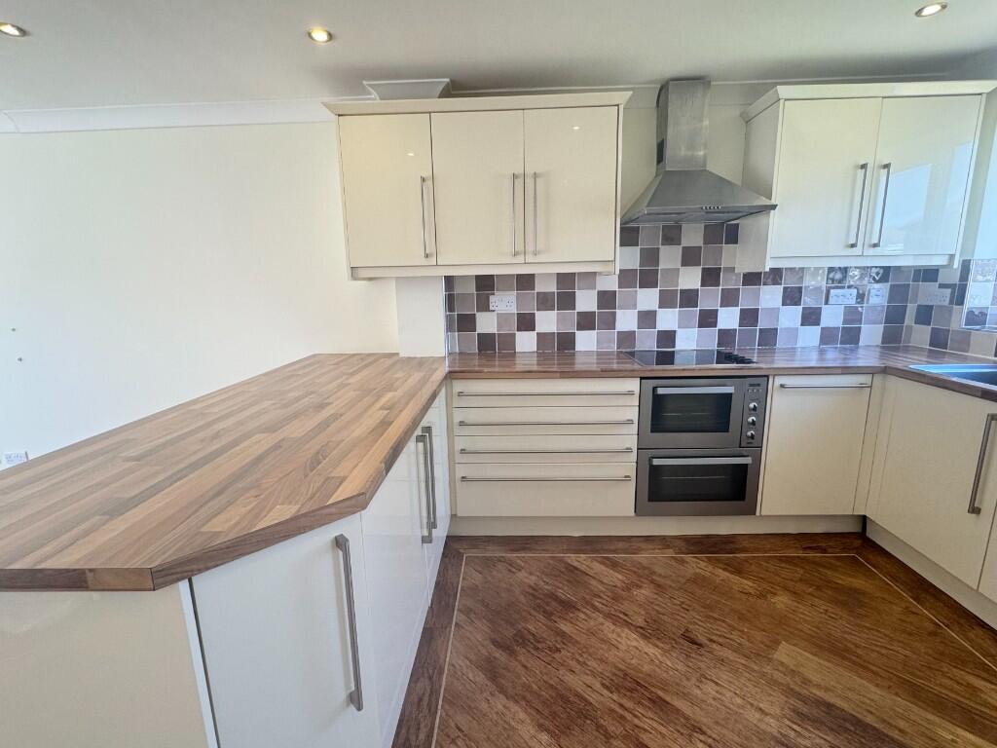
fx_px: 403
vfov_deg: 85.7
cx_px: 498
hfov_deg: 102.1
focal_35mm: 14
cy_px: 374
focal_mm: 2.22
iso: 125
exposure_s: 1/100
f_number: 2.2
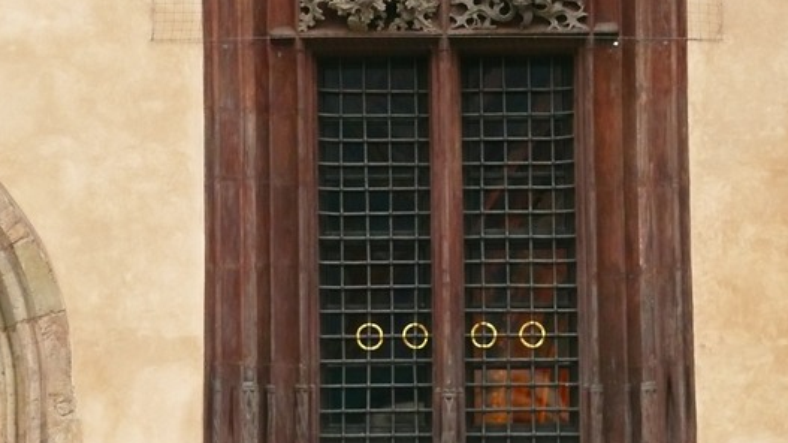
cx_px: 384
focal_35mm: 155
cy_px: 211
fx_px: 3238
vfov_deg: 7.8
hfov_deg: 13.9
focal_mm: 21.2
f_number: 3.2
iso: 400
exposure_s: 1/60
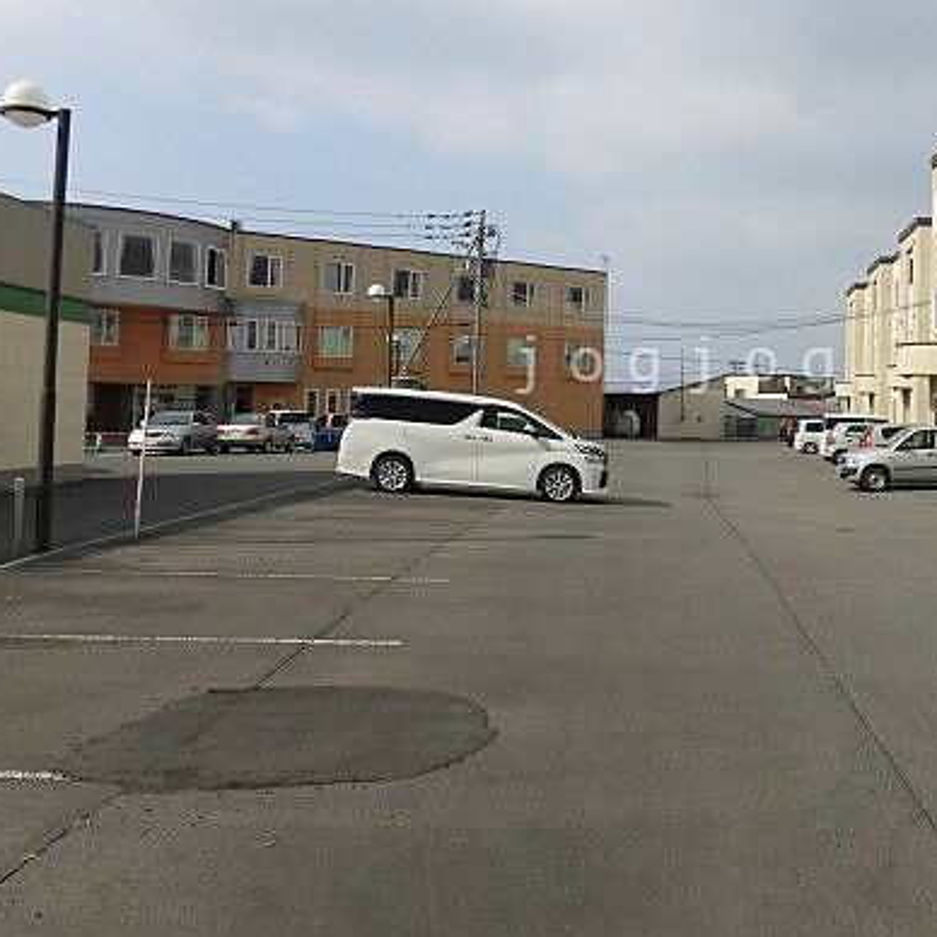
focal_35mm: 35
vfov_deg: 46.9
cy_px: 365
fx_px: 1072
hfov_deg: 45.9
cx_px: 681
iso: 100
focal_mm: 4.3
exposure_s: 1/320
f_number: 7.8
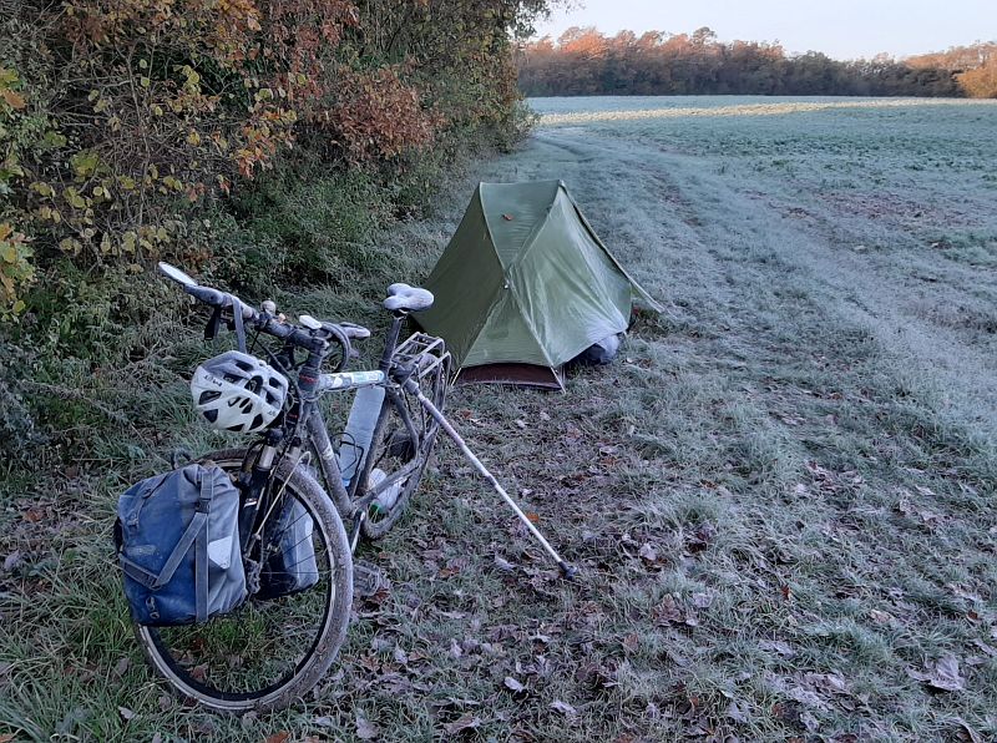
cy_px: 372
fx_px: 747
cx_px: 498
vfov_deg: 52.9
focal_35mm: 26
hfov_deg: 67.4
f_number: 1.7
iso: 50
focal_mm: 3.93
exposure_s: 1/120
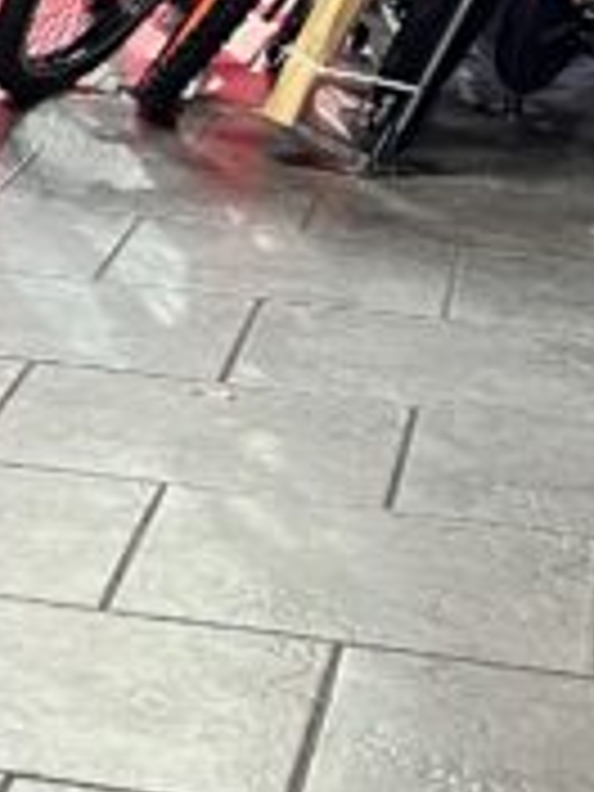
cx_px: -554
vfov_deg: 12.5
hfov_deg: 9.3
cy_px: -346
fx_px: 3455
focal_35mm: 151
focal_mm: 5.7
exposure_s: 1/50
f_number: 1.5
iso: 250
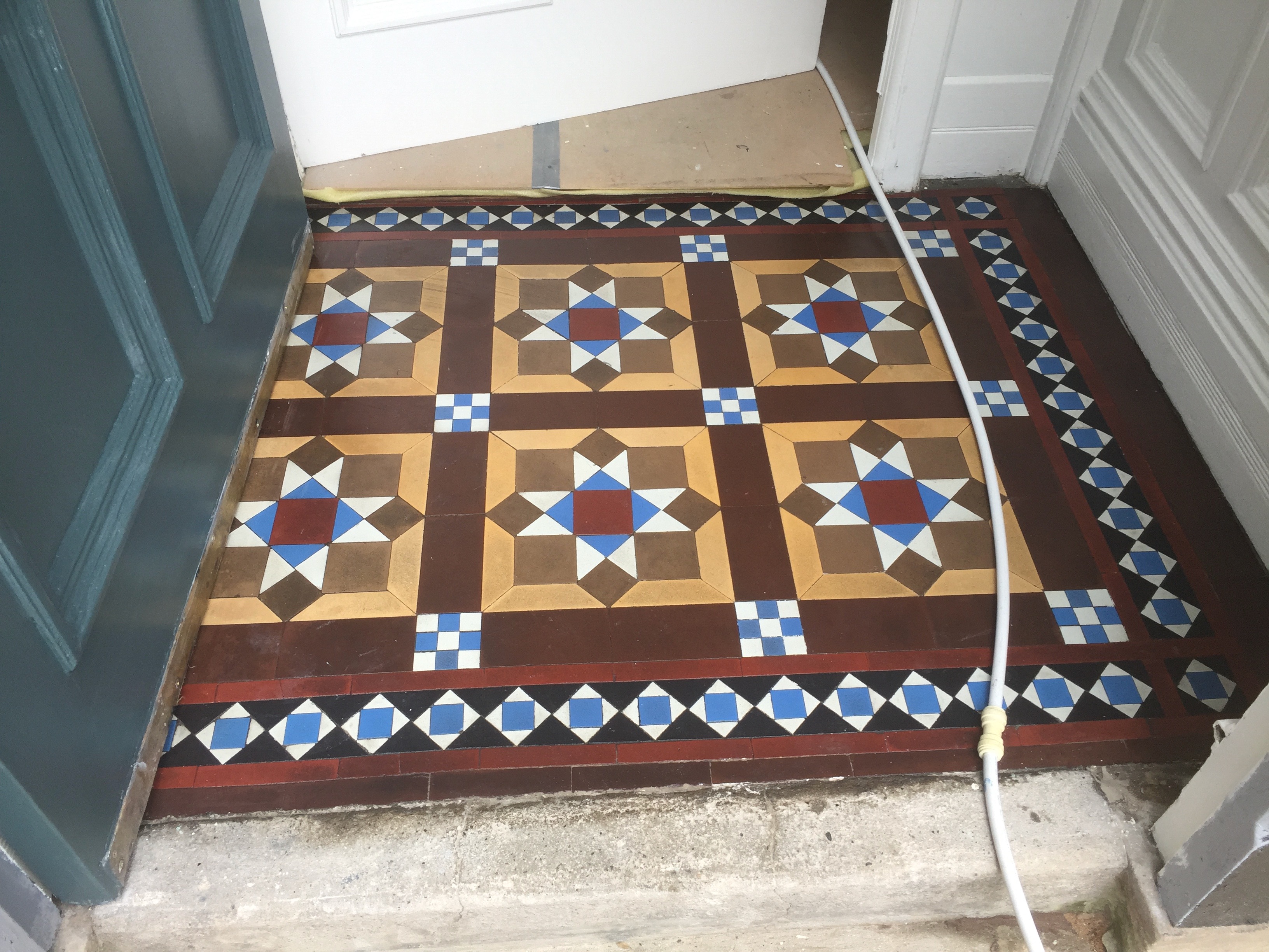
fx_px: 1063
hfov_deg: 61.7
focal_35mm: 29
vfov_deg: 48.2
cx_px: 634
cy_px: 476
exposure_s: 1/100
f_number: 2.2
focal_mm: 4.15
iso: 40
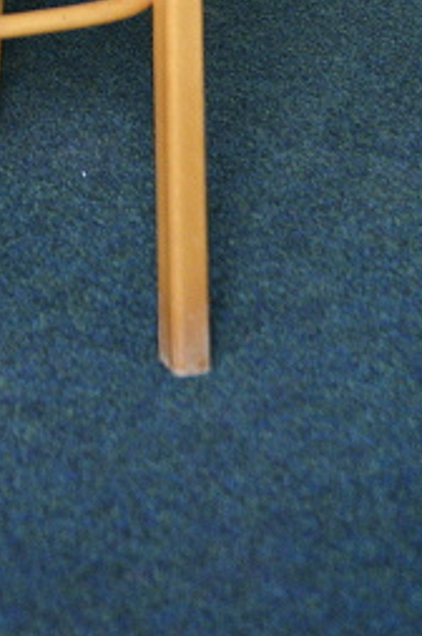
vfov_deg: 14.8
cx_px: -334
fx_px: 2010
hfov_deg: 11.2
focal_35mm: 114
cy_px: -636
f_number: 2.8
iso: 800
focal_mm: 24
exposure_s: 1/200
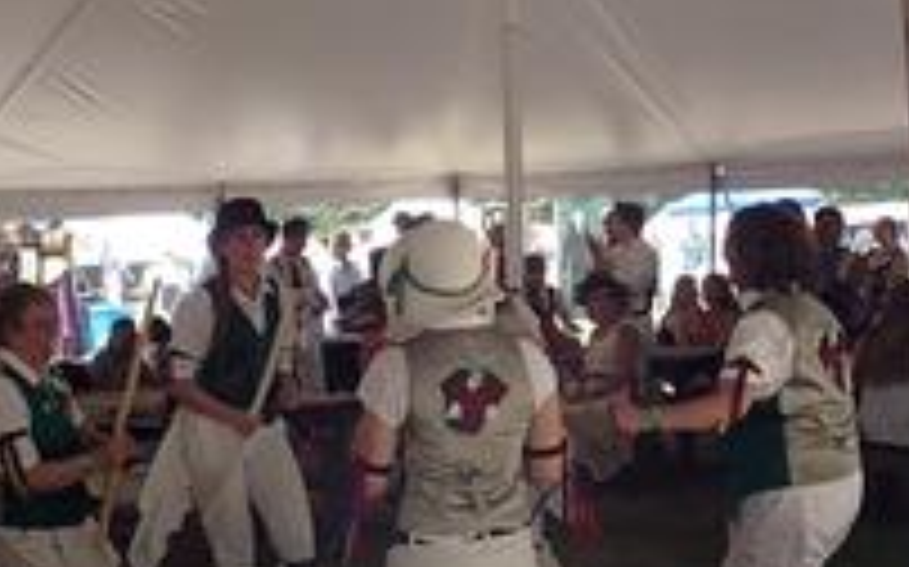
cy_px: 238
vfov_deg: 18.3
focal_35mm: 71
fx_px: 1758
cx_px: 248
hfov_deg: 28.6
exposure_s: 1/200
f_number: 3.2
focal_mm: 5.5
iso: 100
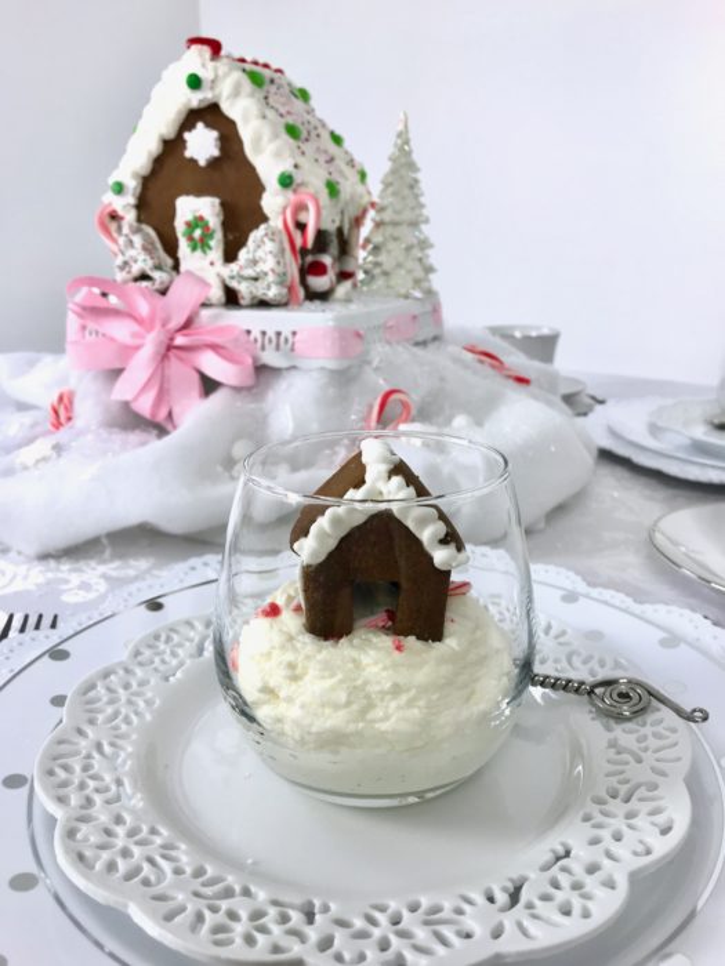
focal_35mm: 28
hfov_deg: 49.7
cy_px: 483
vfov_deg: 63.4
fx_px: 782
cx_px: 362
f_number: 1.8
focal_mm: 3.99
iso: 32
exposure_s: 1/120
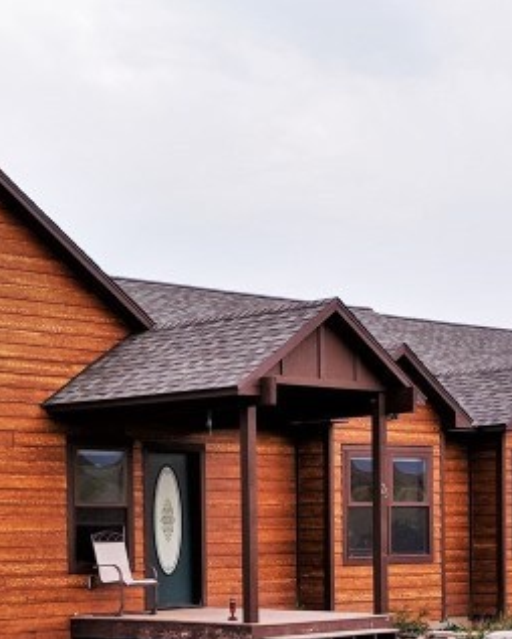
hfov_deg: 18.1
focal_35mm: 85
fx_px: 1608
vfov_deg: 22.0
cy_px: 574
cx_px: 189
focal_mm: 4.44
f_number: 1.8
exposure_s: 1/557
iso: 50
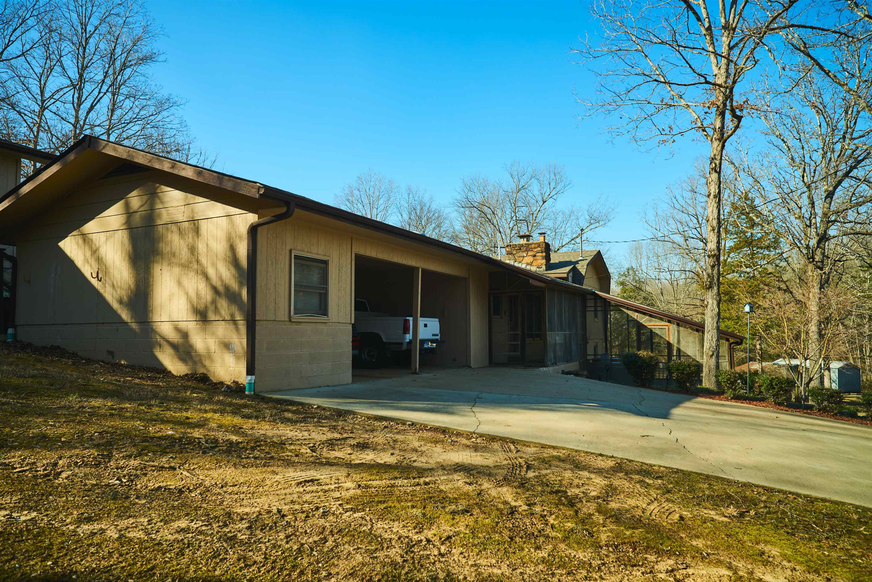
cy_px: 291
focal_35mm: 24
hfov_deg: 73.7
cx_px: 436
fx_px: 581
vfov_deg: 53.1
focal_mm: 24
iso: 100
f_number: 4
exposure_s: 1/800
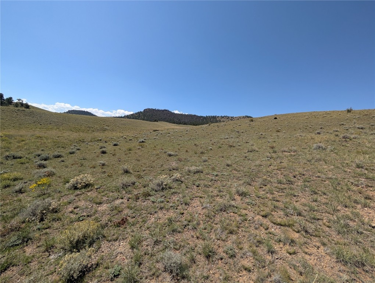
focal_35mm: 12
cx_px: 188
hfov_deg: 110.5
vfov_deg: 94.6
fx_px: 130
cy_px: 142
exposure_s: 1/4184
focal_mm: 2.02
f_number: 1.7
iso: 57
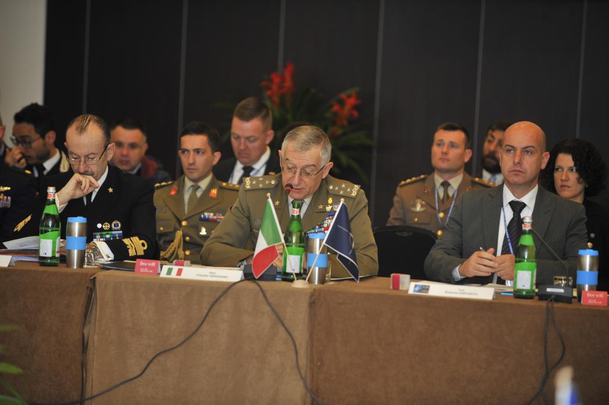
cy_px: 202
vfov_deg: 7.4
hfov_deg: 11.1
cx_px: 304
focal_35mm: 185
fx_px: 3127
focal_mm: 185
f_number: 3.2
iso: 320
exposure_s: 1/125
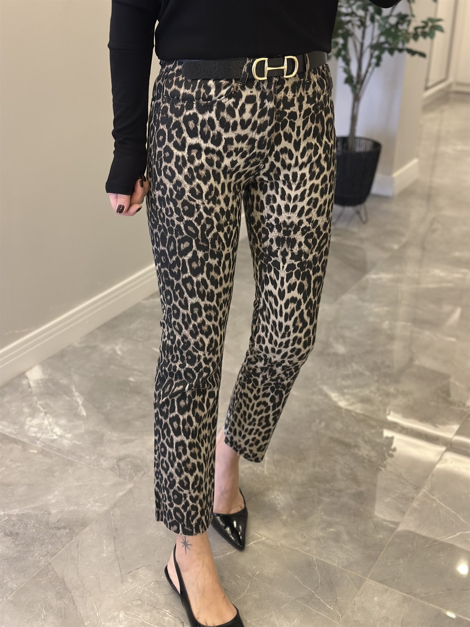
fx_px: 869
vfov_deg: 39.7
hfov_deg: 30.3
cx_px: 235
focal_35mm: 48
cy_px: 314
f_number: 1.78
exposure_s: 1/50
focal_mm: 6.86
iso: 320
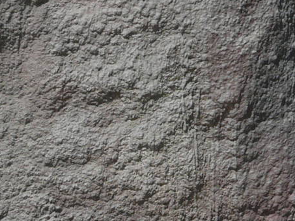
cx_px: 446
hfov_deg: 2.2
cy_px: 310
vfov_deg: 1.6
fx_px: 7740
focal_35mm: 908
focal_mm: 33.2
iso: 100
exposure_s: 1/500
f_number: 5.6
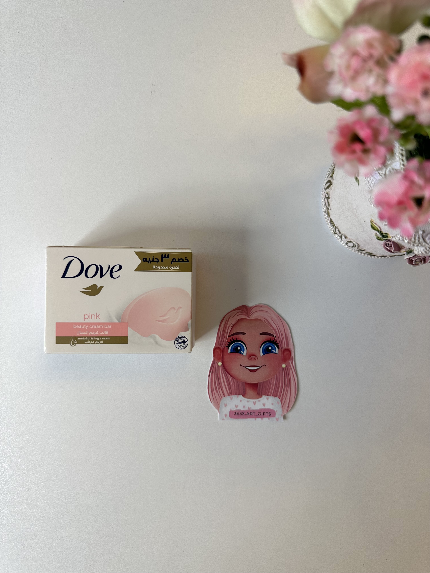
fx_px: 398
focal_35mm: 24
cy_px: 286
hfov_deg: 56.8
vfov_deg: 71.6
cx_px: 215
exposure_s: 1/121
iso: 64
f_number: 1.78
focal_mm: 6.86
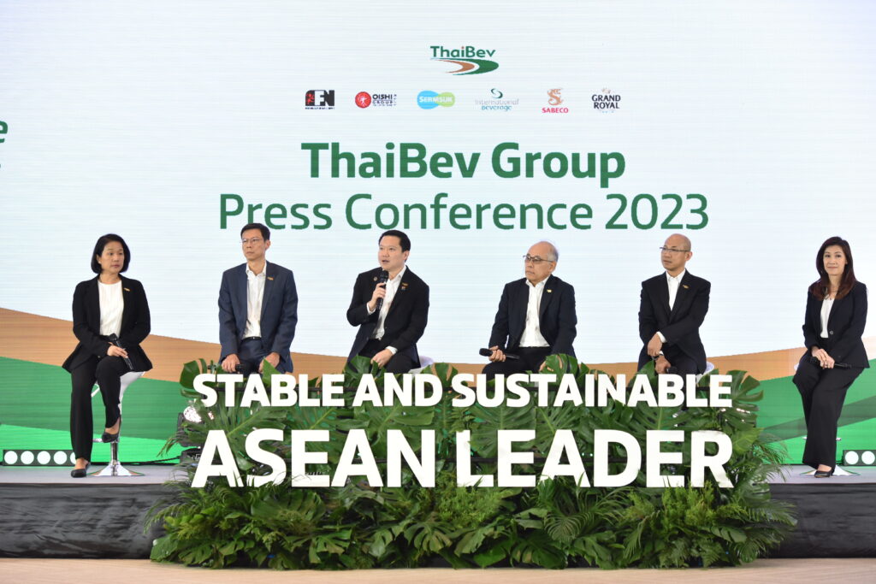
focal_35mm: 105
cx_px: 438
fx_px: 2555
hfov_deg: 19.5
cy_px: 292
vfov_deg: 13.0
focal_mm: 105
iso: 1600
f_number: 4
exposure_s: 1/200
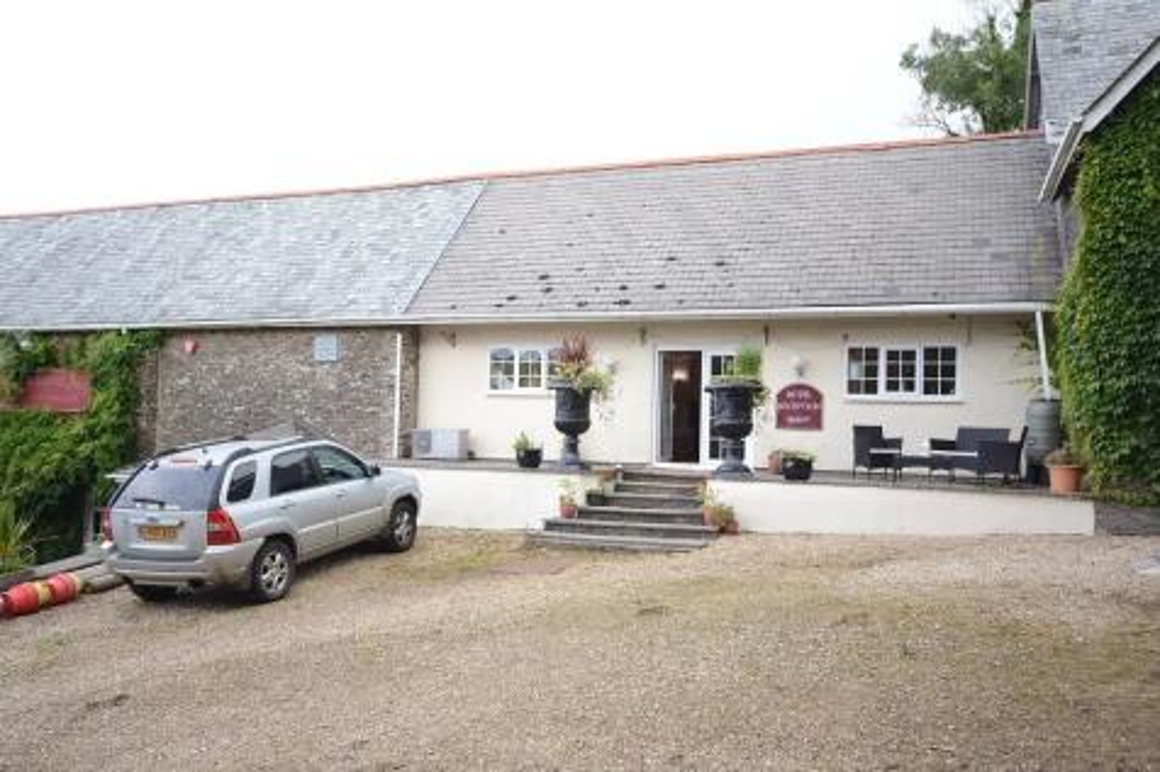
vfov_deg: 43.6
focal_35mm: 30
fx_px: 966
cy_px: 386
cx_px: 580
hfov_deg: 61.9
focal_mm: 20
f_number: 5.6
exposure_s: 1/125
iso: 400
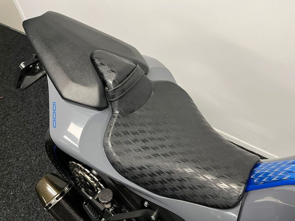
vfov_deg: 53.1
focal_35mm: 26
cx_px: 148
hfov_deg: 67.3
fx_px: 222
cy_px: 110
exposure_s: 1/50
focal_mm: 5.1
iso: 125
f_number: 1.6
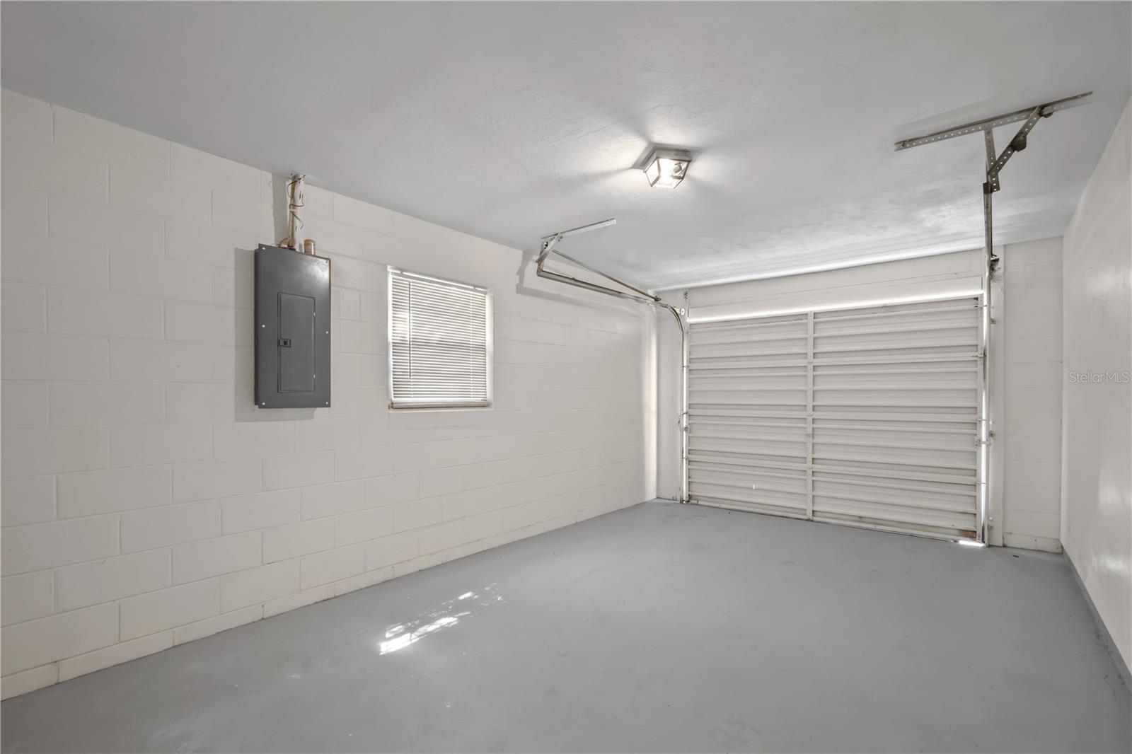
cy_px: 377
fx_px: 472
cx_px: 566
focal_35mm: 15
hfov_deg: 100.4
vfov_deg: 77.3
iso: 250
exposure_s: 1/5
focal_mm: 10
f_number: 9
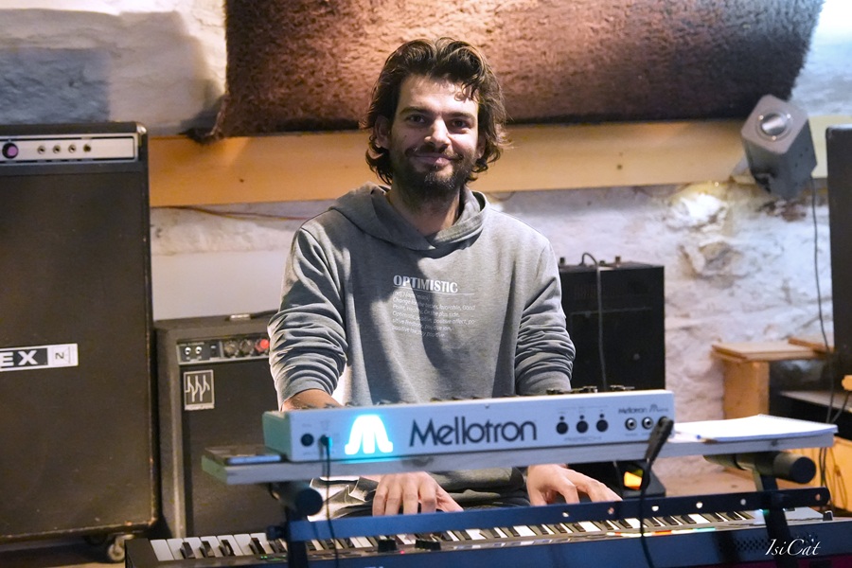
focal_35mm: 87
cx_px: 426
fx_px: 2059
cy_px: 284
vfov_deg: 15.7
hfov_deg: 23.4
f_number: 2.8
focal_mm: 58
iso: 16000
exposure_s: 1/222
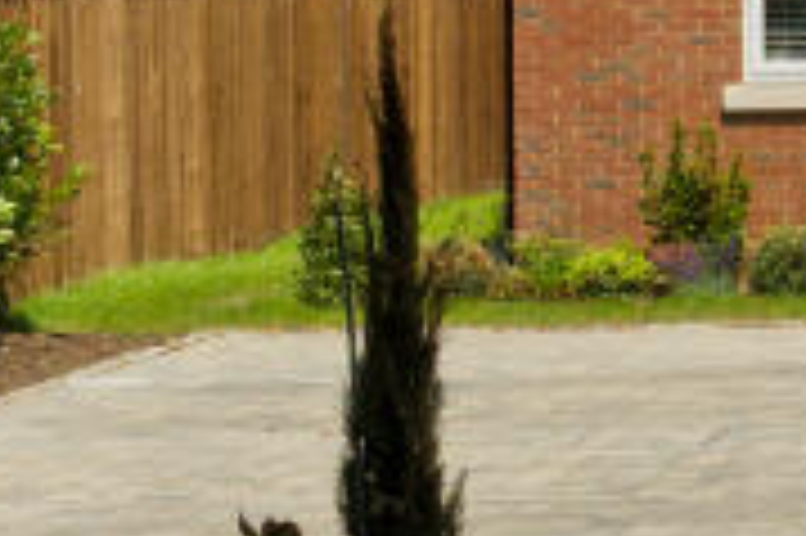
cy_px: -295
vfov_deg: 7.9
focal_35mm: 169
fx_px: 3777
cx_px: 2242
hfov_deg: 9.9
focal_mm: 29.5
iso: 400
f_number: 8
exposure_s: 1/1250
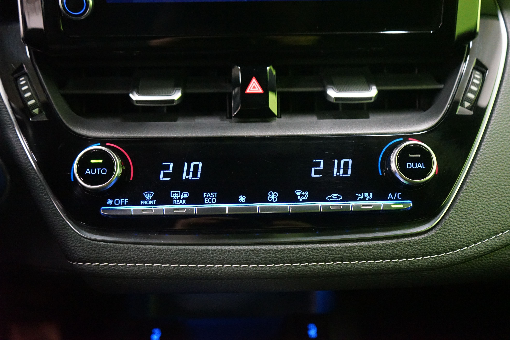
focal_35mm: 36
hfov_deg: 53.1
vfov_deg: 36.9
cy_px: 170
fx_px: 510
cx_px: 255
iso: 6400
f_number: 4
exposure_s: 1/10
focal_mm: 36
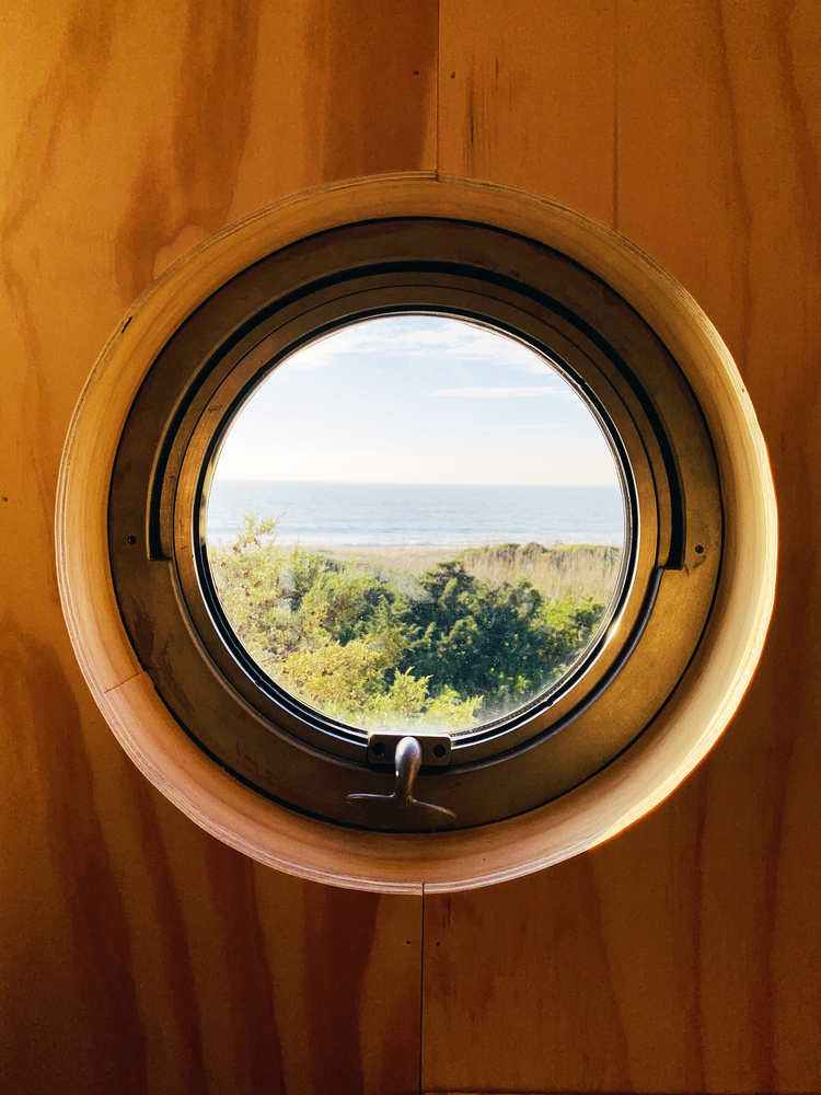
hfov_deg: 53.1
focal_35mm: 26
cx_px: 410
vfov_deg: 67.3
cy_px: 548
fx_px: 822
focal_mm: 4.25
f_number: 1.8
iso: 25
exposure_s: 1/1163
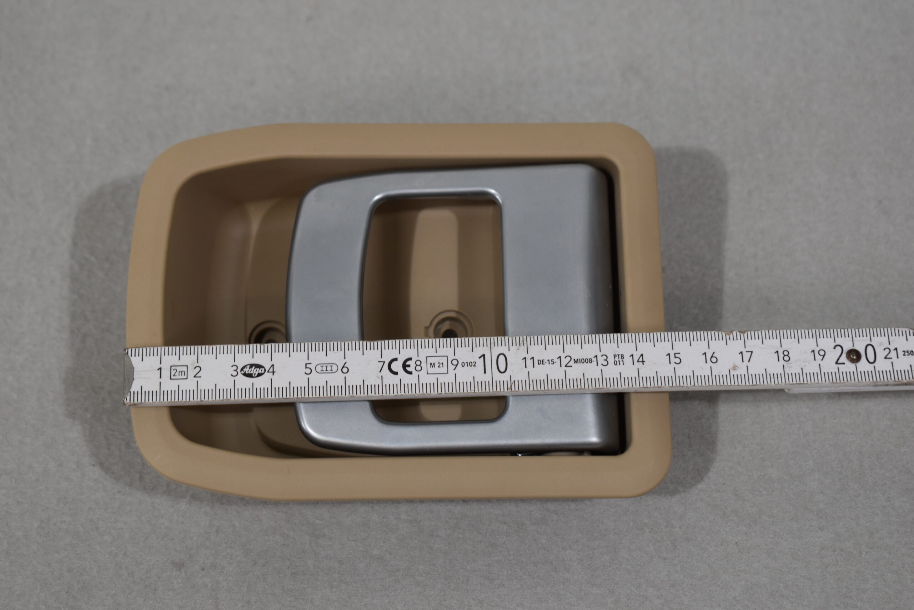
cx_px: 457
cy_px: 305
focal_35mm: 72
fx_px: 1828
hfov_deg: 28.1
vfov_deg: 18.9
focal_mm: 48
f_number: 5.6
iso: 400
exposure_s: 1/125
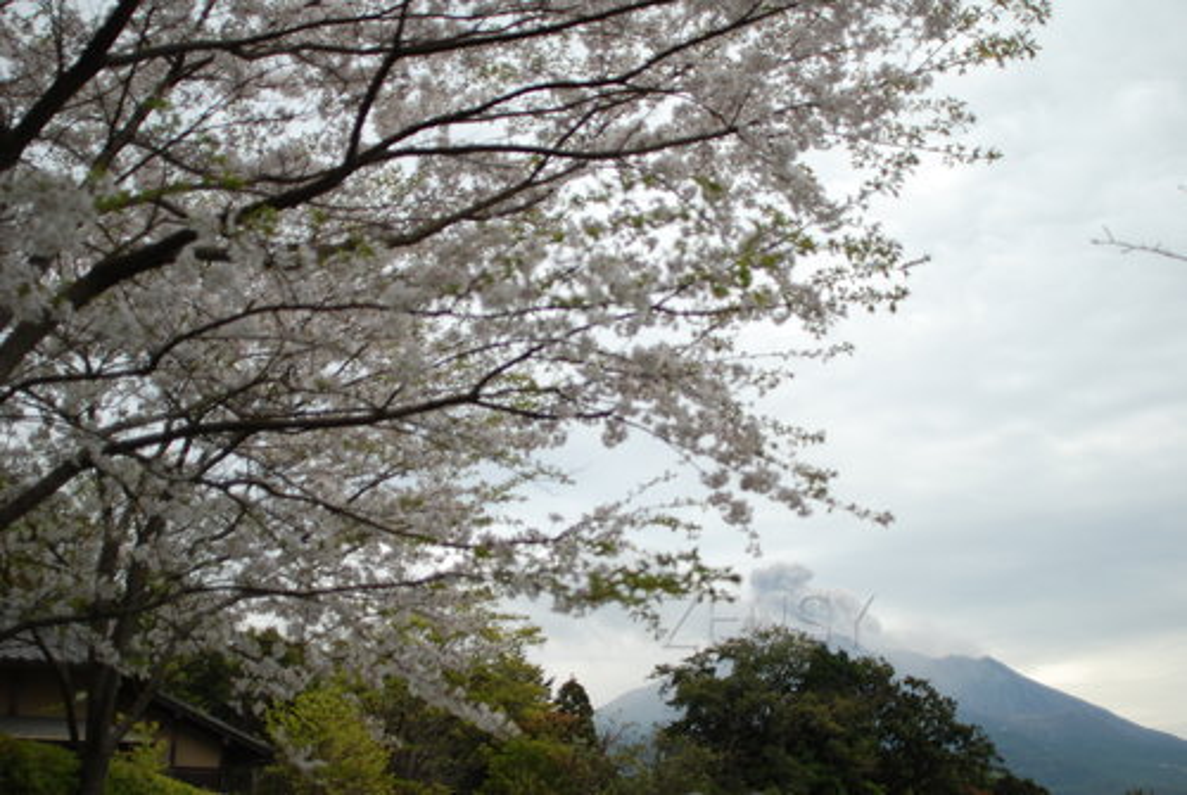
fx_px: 1189
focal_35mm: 36
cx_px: 594
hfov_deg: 53.1
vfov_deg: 37.0
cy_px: 398
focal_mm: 24
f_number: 1.8
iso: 160
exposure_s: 1/1000
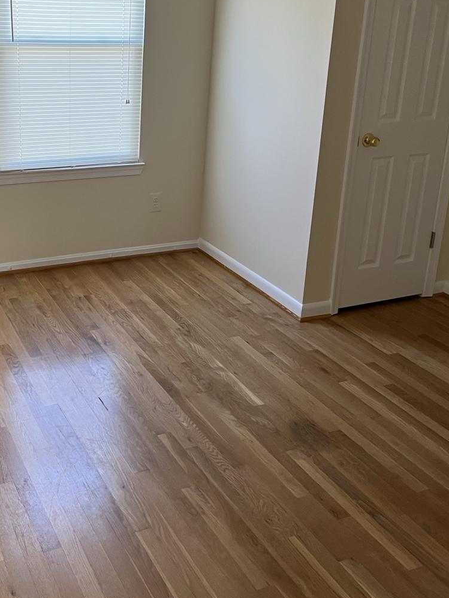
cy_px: 203
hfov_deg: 35.3
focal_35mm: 40
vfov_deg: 46.1
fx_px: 691
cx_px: 124
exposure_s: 1/79
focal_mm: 5.7
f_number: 1.5
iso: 125
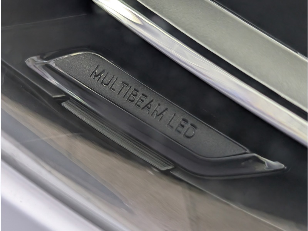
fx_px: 436
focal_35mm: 49
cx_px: 154
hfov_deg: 38.9
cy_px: 116
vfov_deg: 29.7
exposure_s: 1/136
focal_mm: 6.9
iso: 443
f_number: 1.68
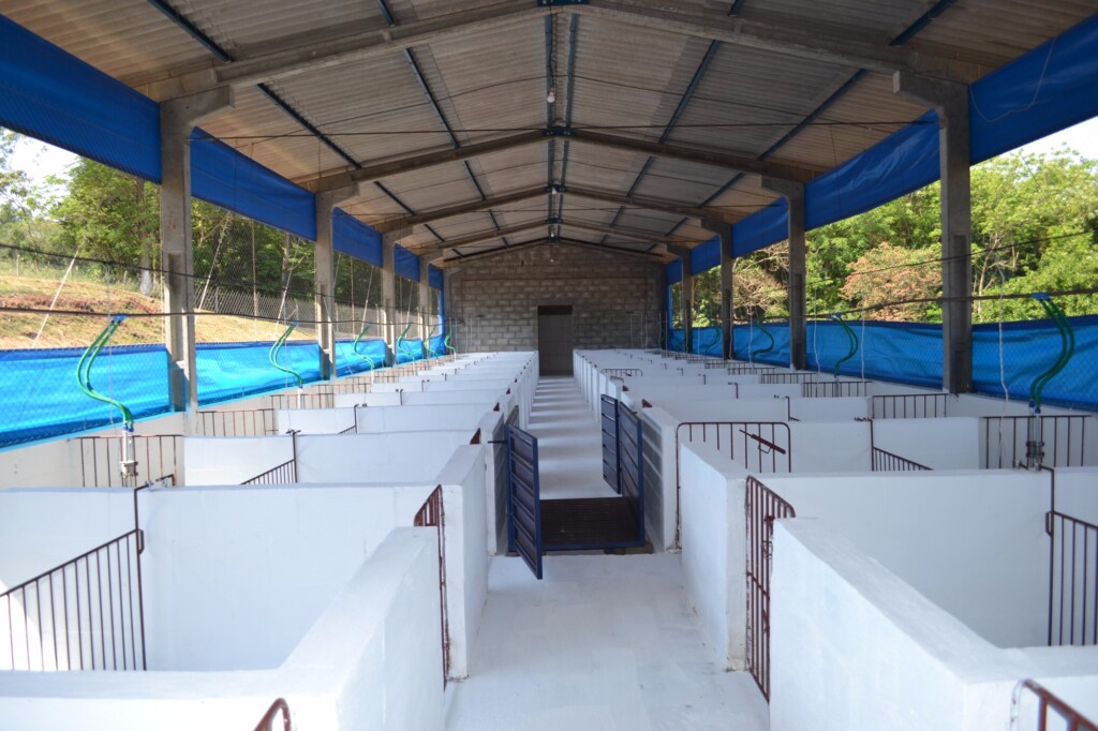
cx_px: 549
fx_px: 823
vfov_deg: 47.9
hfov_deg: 67.4
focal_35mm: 27
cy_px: 366
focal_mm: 18
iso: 100
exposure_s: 1/160
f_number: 4
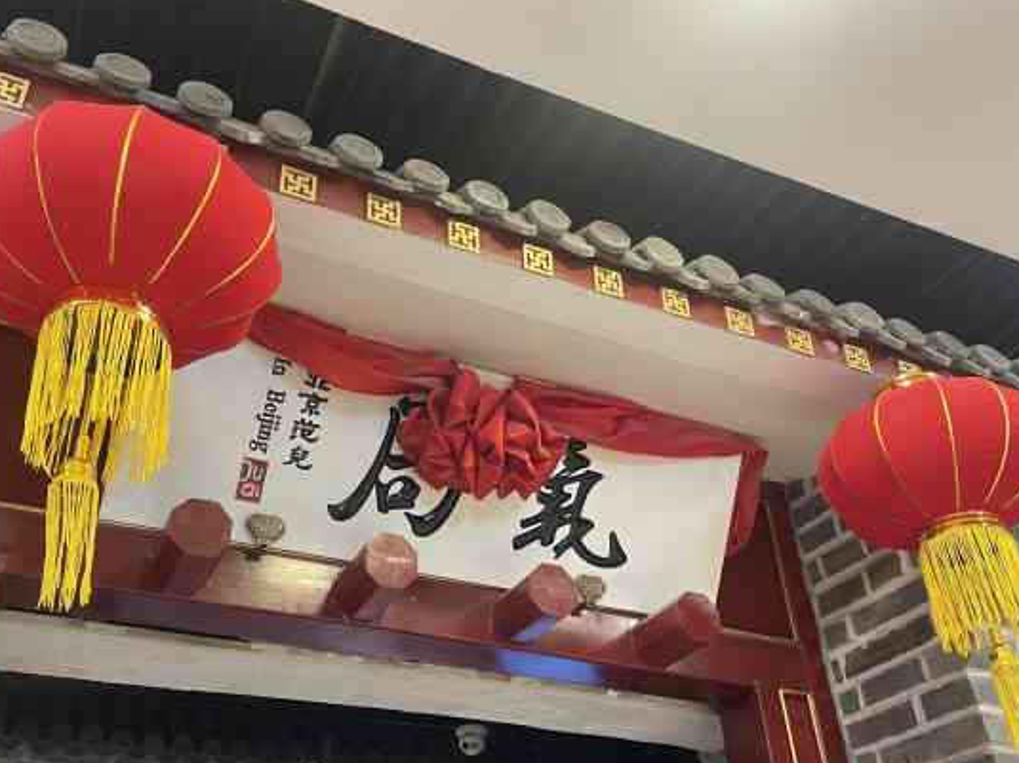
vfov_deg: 41.7
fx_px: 1001
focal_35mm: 34
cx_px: 461
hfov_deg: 53.9
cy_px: 433
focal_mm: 4.2
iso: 125
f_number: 1.6
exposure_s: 1/50
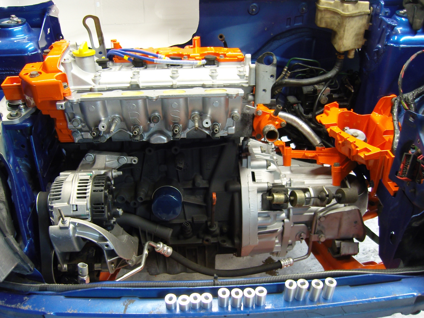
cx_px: 212
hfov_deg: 54.0
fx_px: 416
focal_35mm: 34
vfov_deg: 41.8
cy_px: 159
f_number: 2.8
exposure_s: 1/20
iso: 200
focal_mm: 7.3
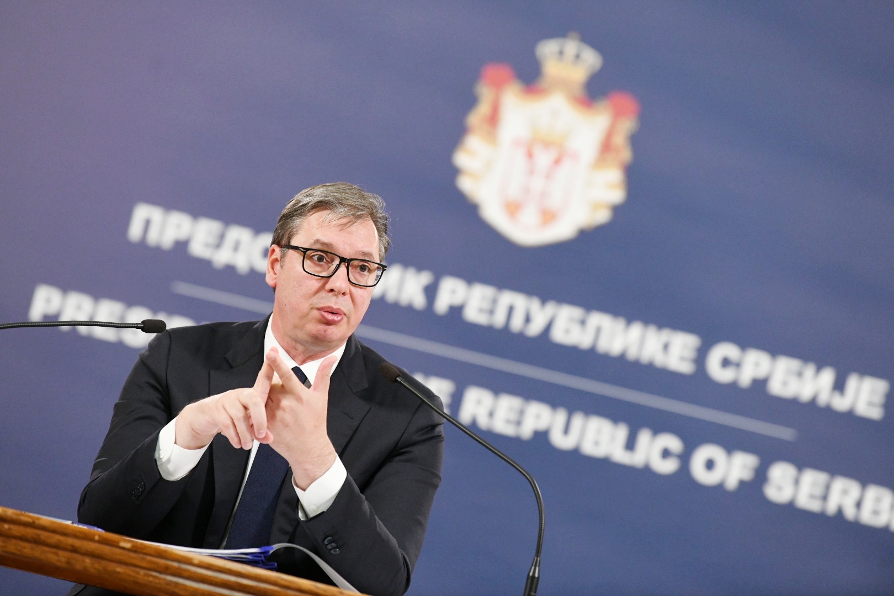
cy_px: 298
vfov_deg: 6.9
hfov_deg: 10.3
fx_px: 4966
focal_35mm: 200
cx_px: 447
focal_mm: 200
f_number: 4
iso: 5000
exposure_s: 1/200
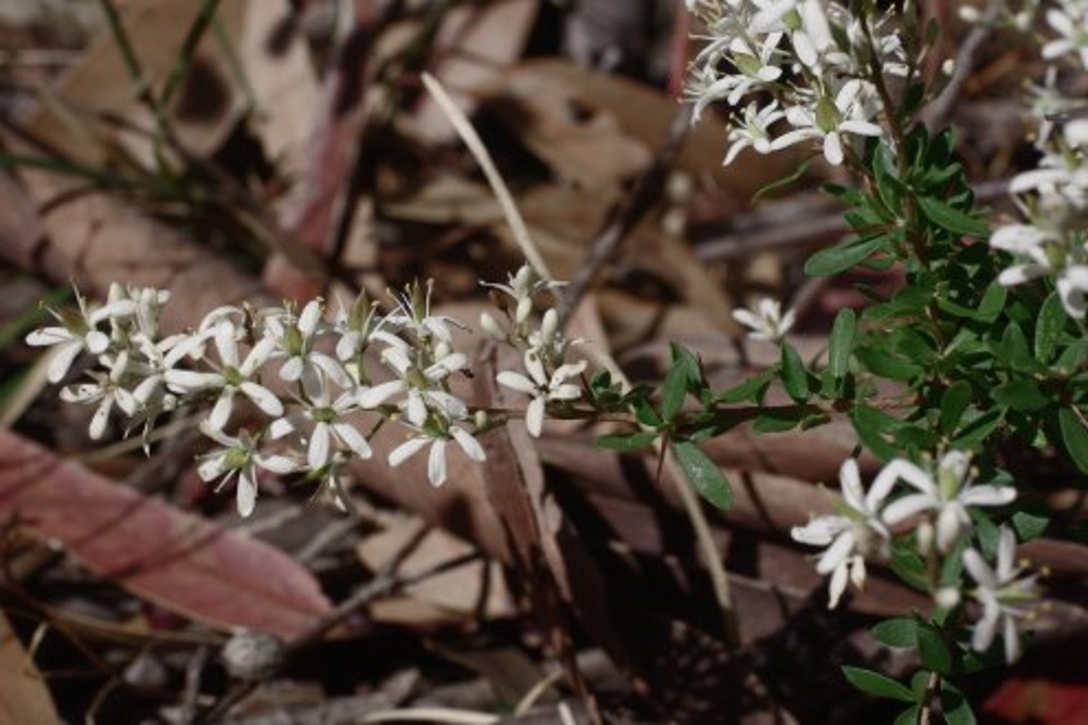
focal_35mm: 75
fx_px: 2266
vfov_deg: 18.2
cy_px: 362
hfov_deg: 27.0
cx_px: 544
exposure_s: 1/750
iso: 400
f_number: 11
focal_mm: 50
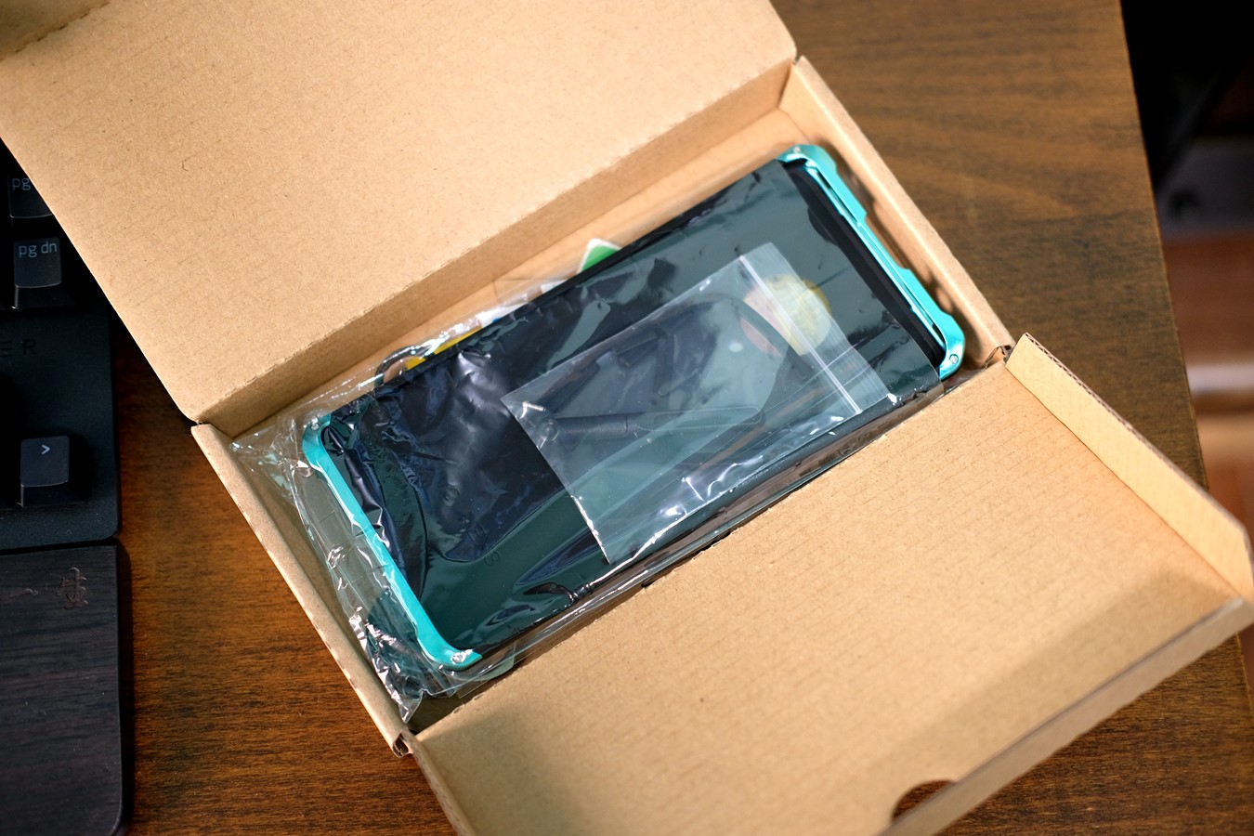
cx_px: 627
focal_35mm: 53
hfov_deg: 37.5
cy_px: 418
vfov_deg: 25.5
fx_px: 1846
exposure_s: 1/70
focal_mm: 35
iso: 800
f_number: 2
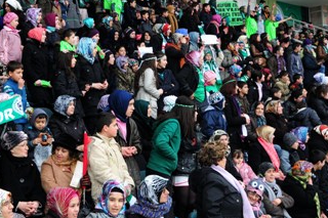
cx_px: 77
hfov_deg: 35.9
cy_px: 123
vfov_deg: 25.0
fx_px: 492
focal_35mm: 54
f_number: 5.6
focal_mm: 18
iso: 640
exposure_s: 1/320
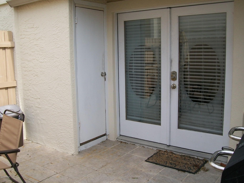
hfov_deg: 51.4
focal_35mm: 36
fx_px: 254
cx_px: 122
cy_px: 92
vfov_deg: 39.7
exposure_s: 1/320
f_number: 4.8
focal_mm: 6
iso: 80
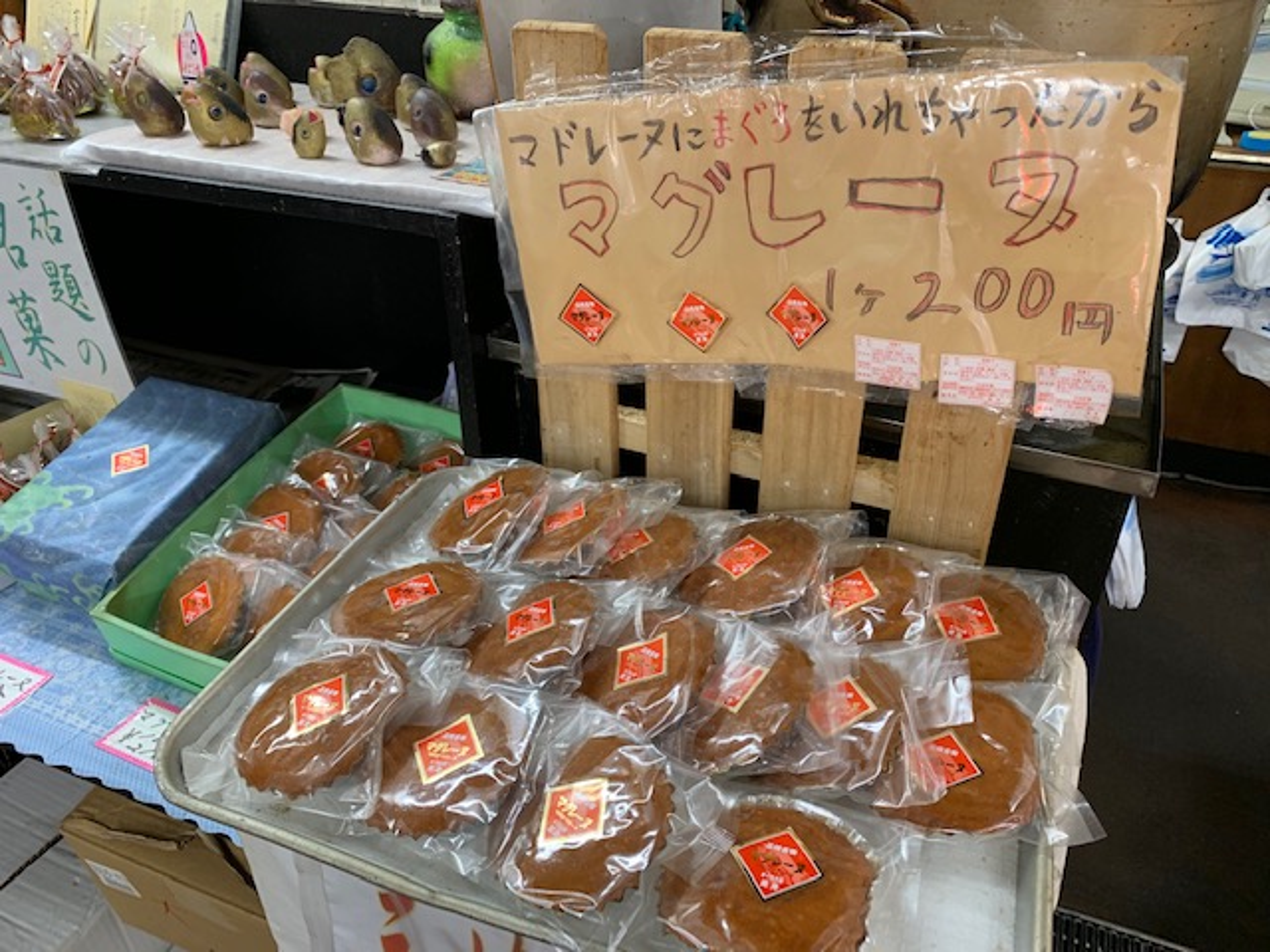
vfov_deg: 53.1
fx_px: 954
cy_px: 476
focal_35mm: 26
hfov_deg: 67.3
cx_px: 635
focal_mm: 4.25
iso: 125
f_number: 1.8
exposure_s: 1/50
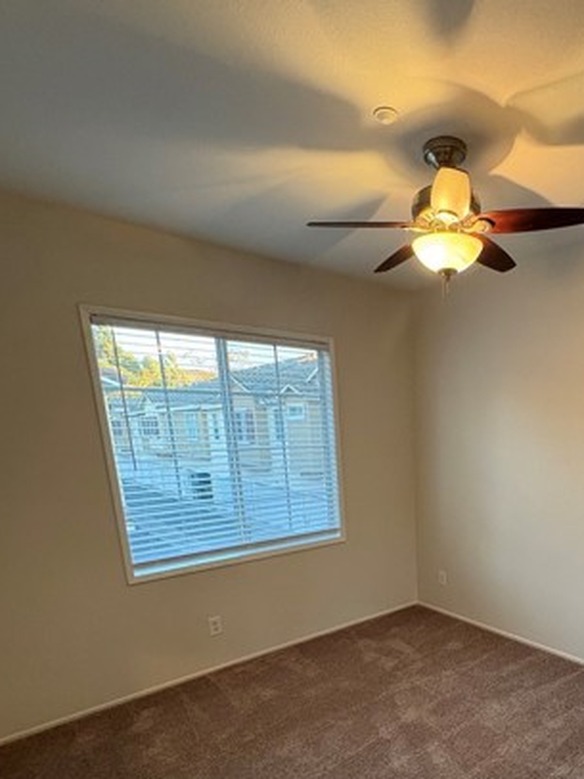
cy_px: 551
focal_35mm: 22
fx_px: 495
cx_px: 440
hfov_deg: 57.8
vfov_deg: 72.8
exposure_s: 1/60
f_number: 2.2
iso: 400
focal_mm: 2.22
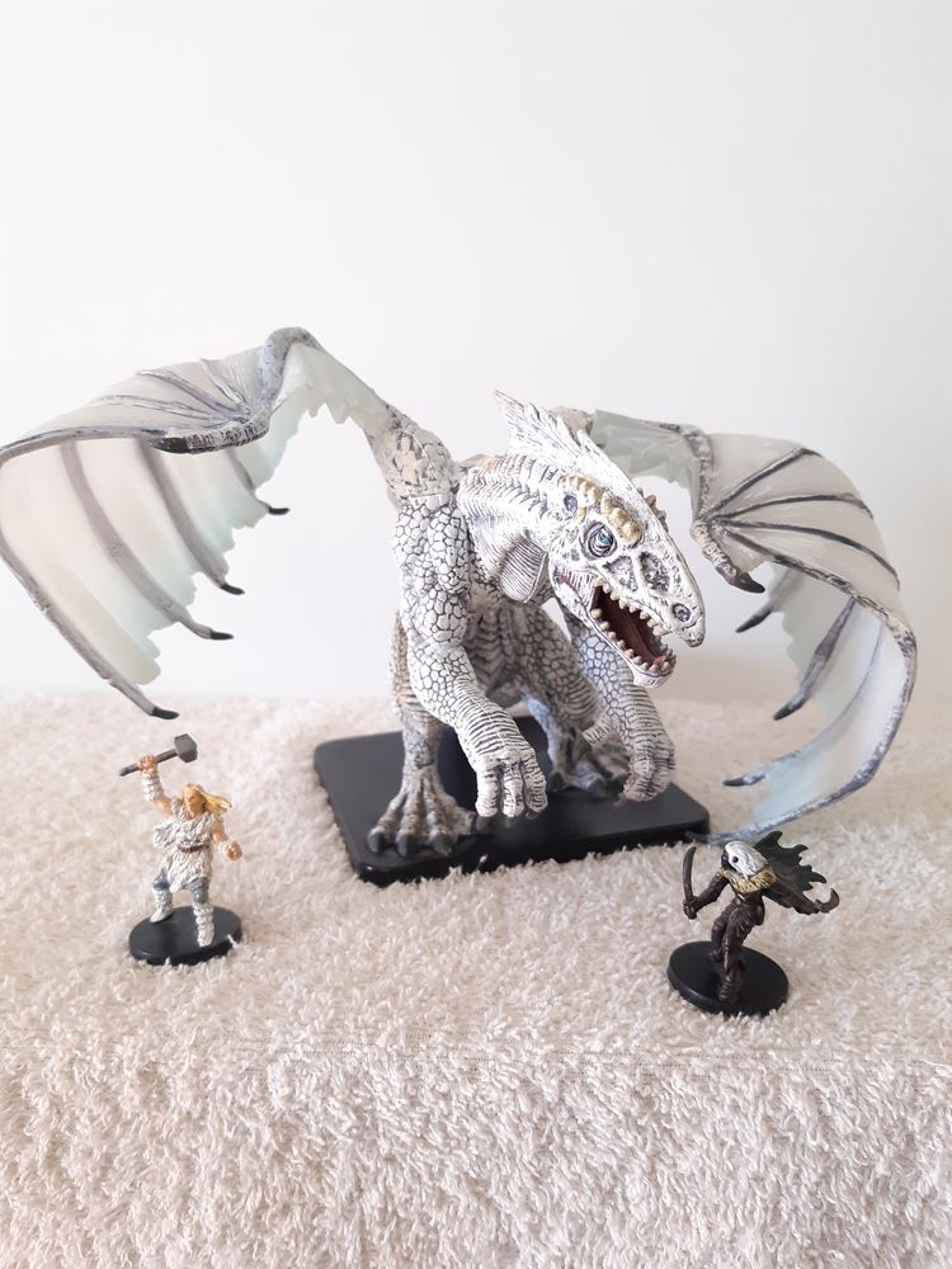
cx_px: 476
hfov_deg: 53.1
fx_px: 953
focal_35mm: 26
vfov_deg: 67.3
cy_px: 634
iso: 200
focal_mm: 3.92
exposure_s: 1/50
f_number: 1.7
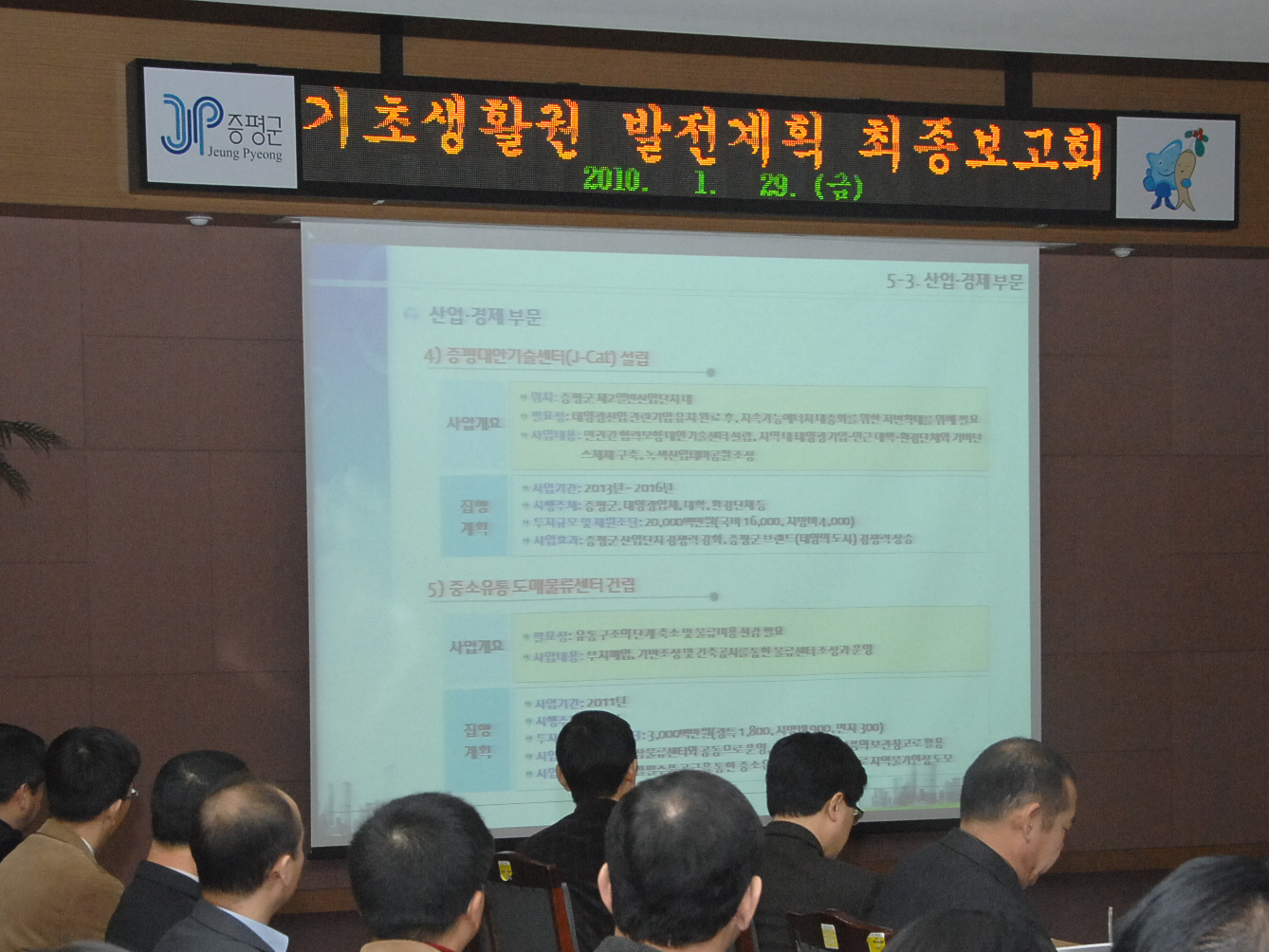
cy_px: 654
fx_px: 2961
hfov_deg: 24.2
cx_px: 570
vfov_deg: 18.2
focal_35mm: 81
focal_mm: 35
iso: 800
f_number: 6.7
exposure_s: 1/60
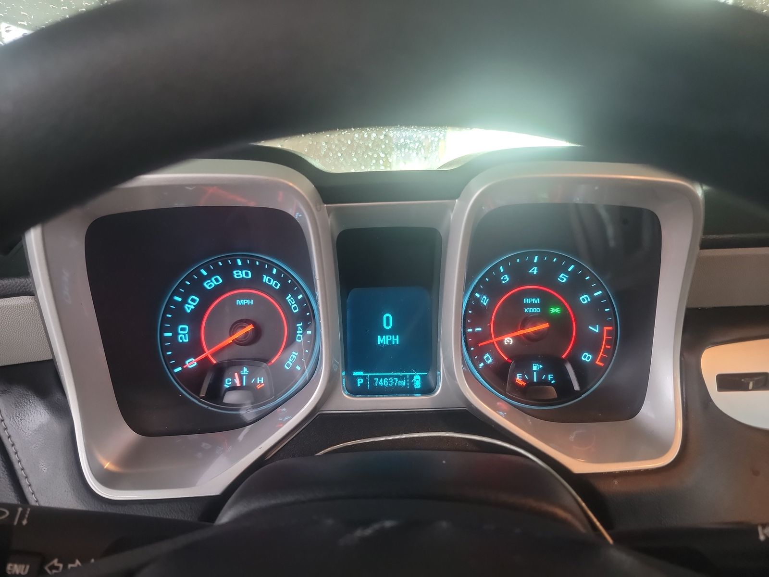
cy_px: 288
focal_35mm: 24
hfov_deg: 71.6
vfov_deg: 56.8
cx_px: 384
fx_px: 533
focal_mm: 6.7
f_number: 1.8
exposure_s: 1/17
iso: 800
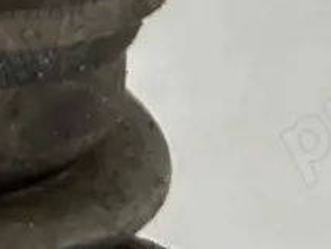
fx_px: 1571
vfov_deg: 7.1
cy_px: -711
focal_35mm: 164
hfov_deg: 11.2
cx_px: -260
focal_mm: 5.7
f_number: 1.5
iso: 200
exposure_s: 1/50
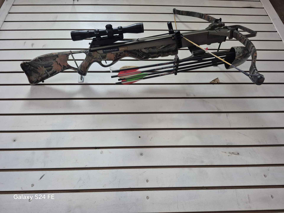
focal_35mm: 23
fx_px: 189
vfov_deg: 58.9
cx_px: 142
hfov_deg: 73.9
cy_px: 106
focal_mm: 5.4
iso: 640
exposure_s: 1/60
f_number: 1.8
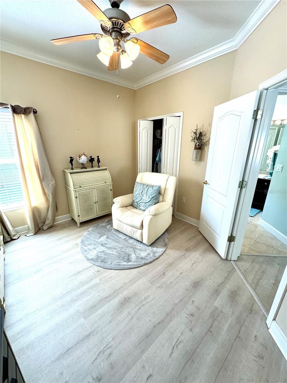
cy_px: 192
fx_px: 155
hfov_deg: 85.7
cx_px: 144
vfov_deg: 102.1
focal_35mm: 14
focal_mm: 2.22
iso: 125
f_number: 2.2
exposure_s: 1/99
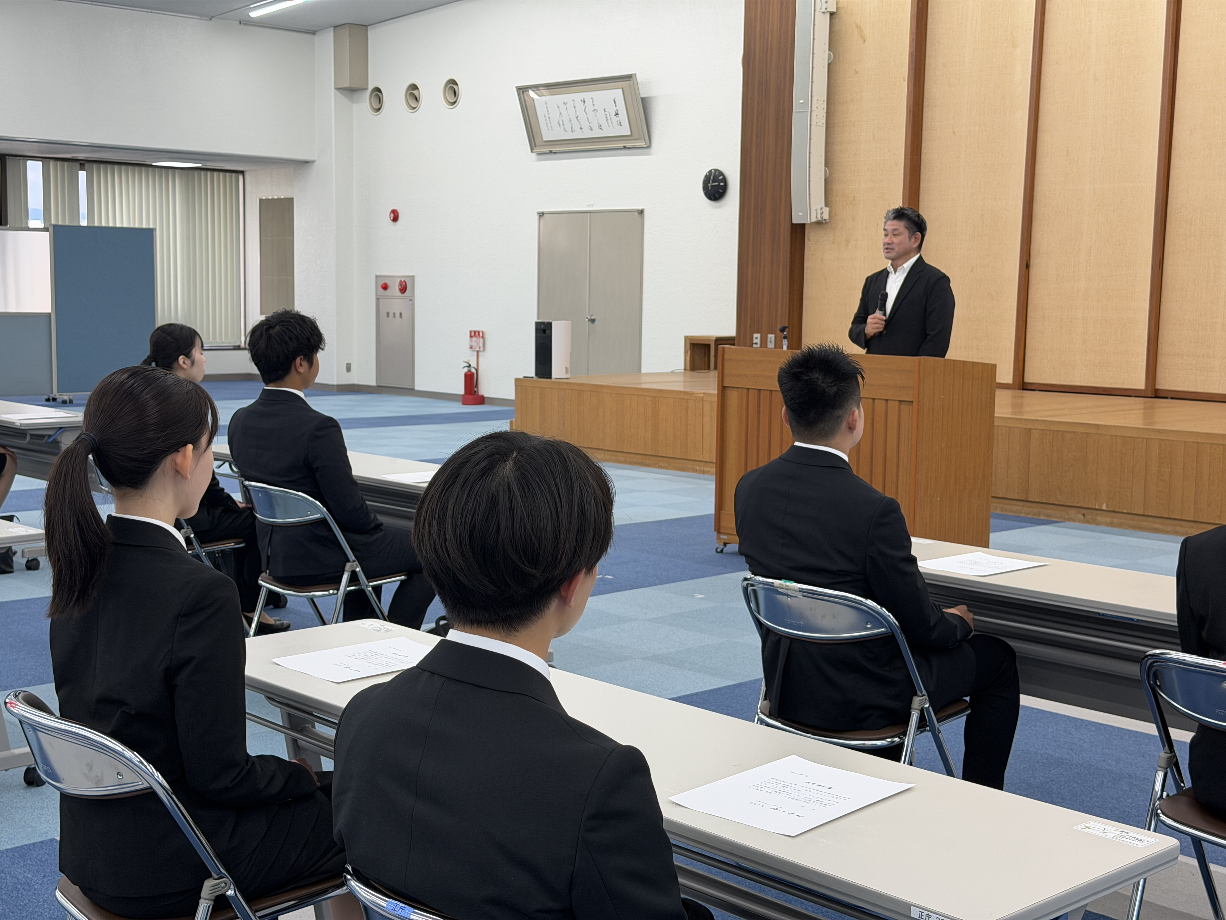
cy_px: 460
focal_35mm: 48
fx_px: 1700
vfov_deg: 30.3
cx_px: 613
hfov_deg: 39.7
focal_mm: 6.76
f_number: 1.78
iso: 64
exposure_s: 1/122
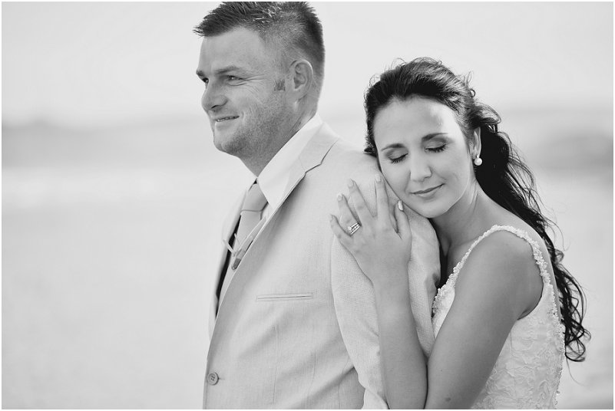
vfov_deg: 10.2
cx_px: 308
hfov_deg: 15.2
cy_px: 206
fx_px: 2309
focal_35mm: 135
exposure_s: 1/2500
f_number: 3.2
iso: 400
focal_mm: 135
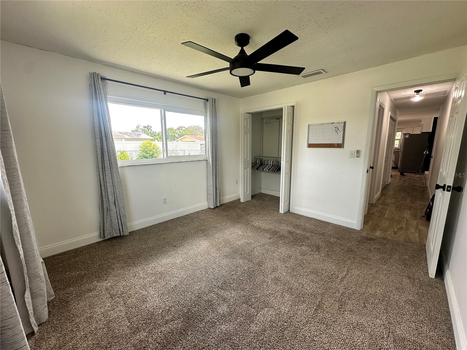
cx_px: 234
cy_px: 175
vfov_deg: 85.7
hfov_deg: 102.1
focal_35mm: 14
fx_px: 189
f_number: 2.2
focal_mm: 2.22
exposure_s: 1/105
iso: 40
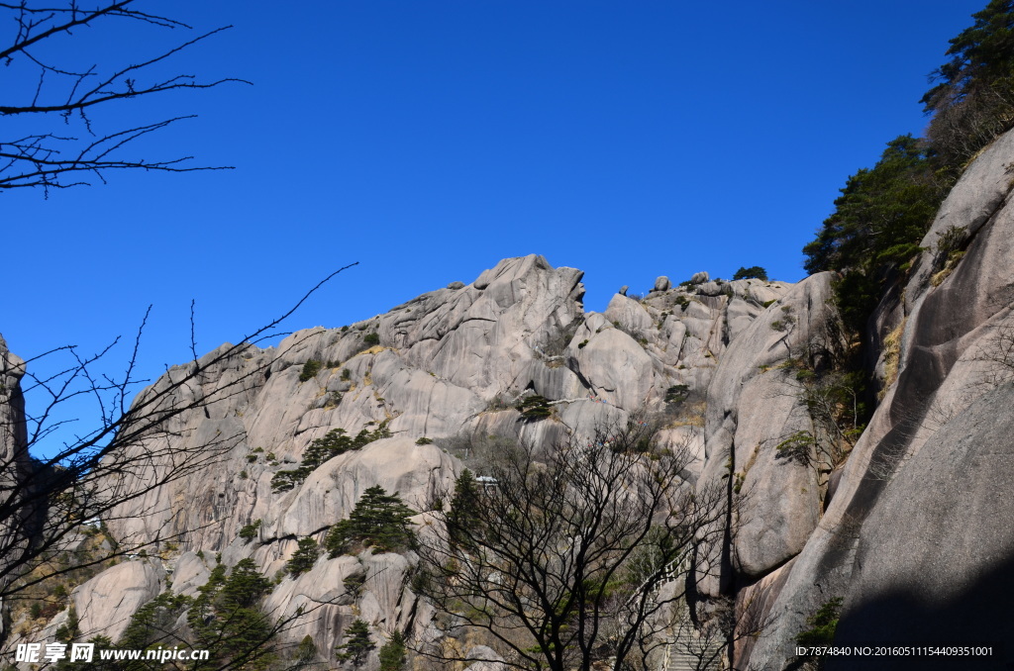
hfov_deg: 59.6
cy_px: 336
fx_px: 885
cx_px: 507
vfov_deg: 41.5
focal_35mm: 32
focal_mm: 21
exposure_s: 1/125
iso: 110
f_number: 11
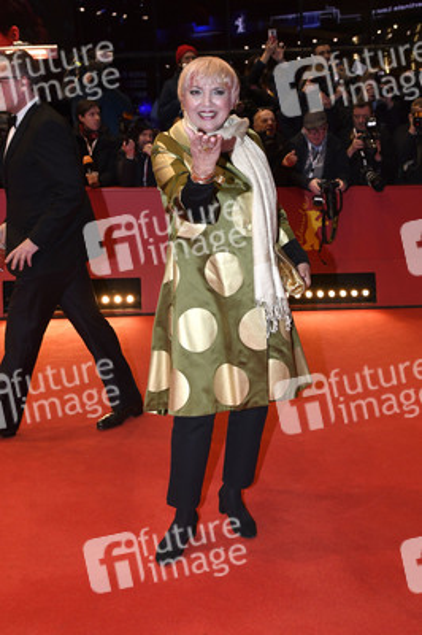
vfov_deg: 55.8
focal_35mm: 34
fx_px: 599
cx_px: 211
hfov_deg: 38.8
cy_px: 318
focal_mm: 23
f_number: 6.3
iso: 1000
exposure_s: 1/250
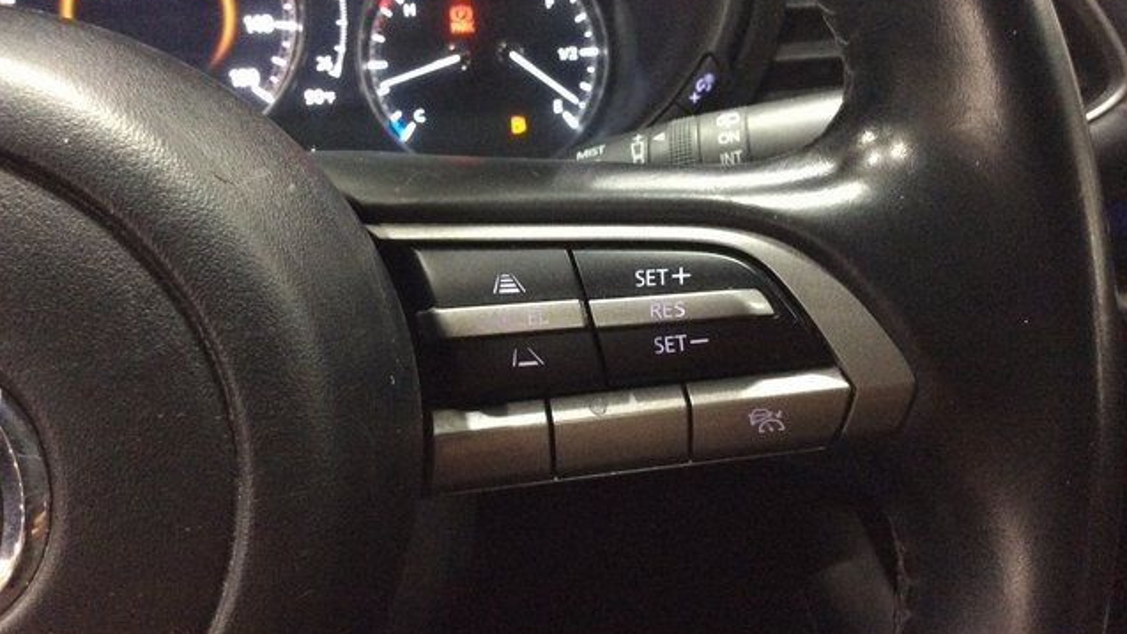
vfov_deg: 33.7
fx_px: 1046
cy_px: 283
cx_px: 564
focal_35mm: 35
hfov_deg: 56.6
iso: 320
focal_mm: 3.3
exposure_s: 1/15
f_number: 2.4
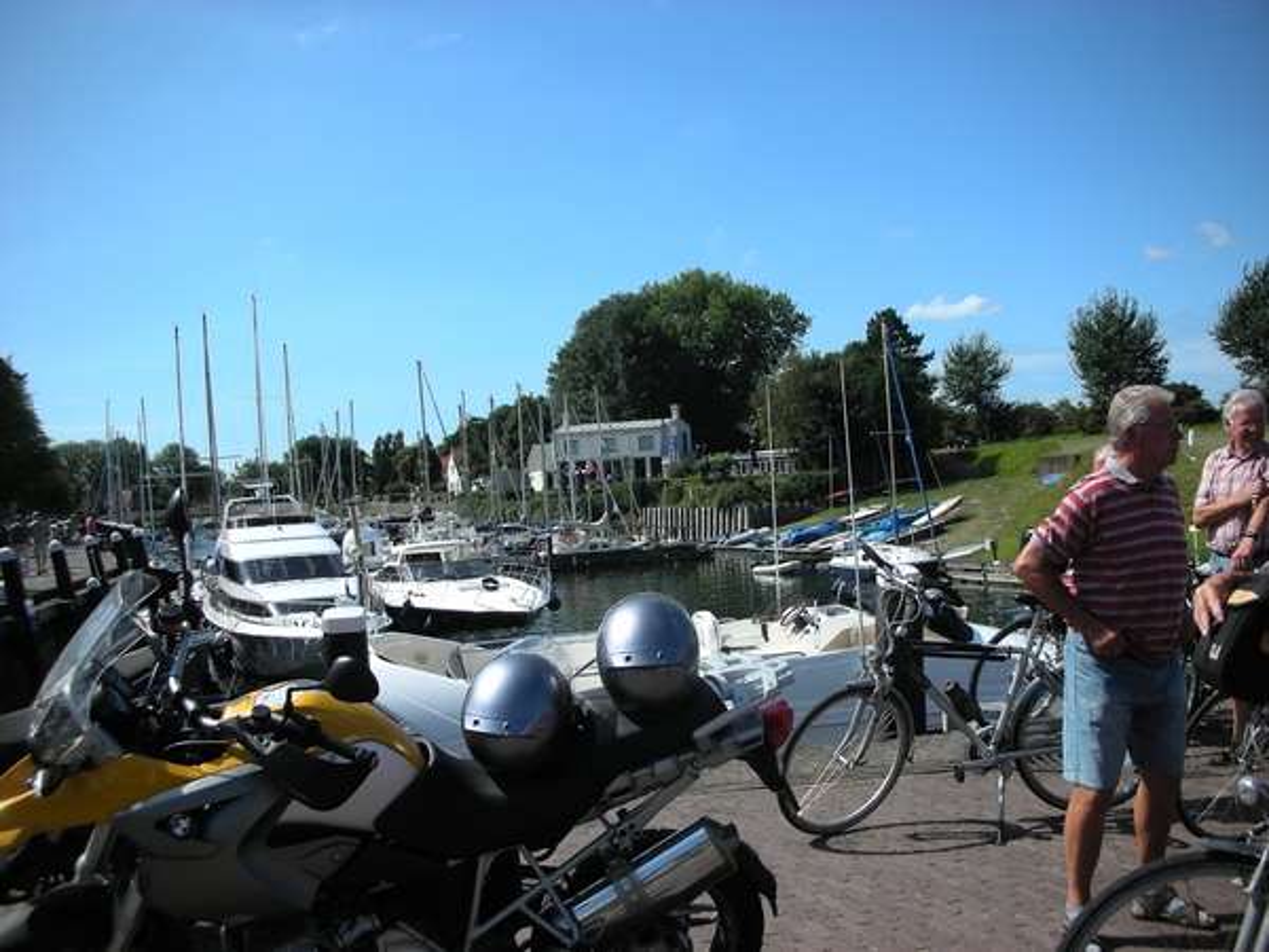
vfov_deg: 40.7
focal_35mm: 35
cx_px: 634
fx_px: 1283
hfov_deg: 52.6
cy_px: 476
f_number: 8.5
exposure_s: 1/103
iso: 50
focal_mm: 5.8
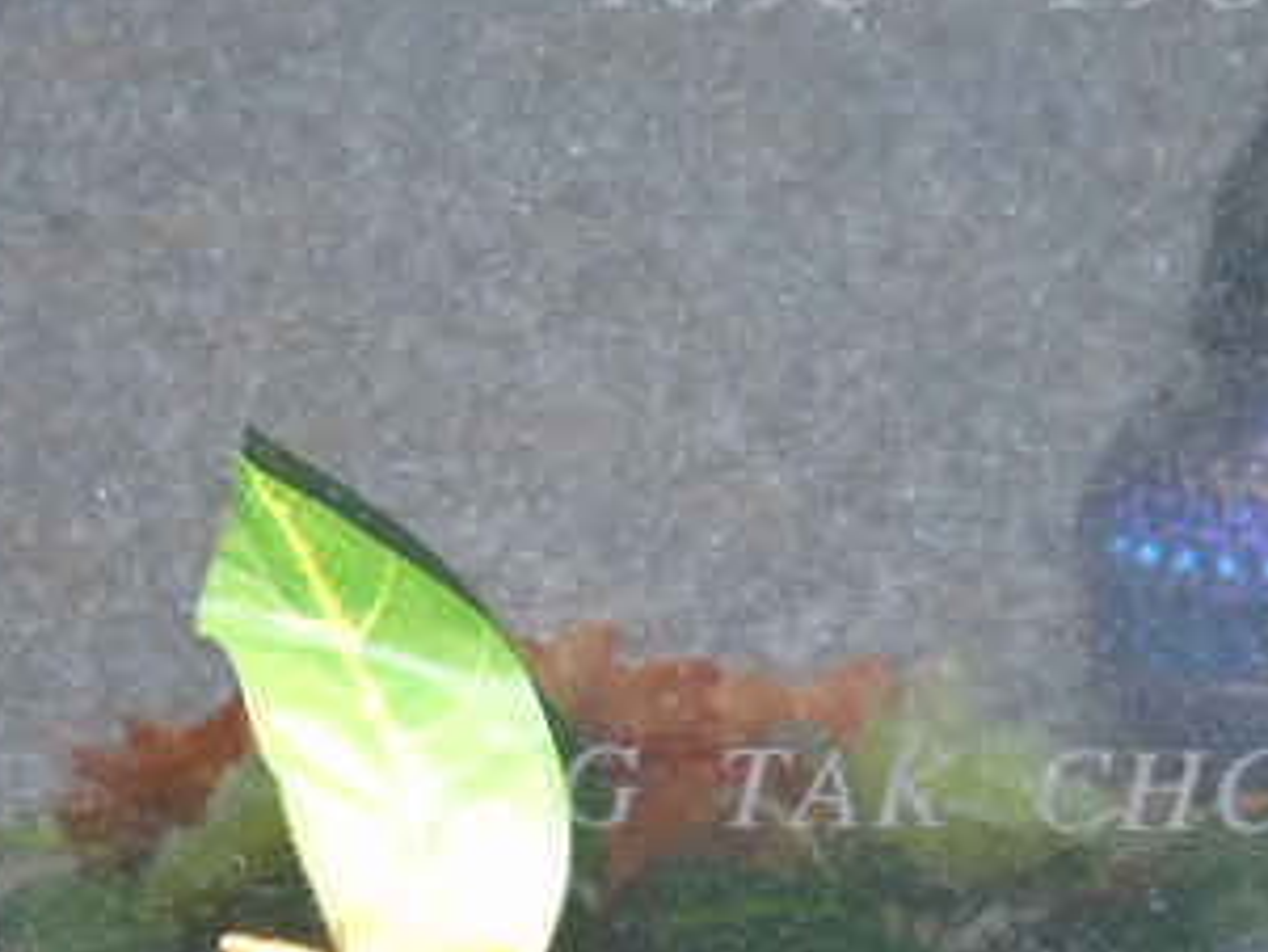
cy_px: 215
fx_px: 11067
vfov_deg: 4.9
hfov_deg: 6.6
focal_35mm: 302
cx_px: 678
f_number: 4.7
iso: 800
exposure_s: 1/40
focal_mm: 25
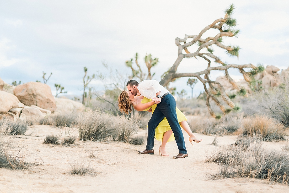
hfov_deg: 39.6
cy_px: 96
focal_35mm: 50
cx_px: 144
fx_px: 401
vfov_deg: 27.0
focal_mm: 50
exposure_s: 1/800
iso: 125
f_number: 1.6
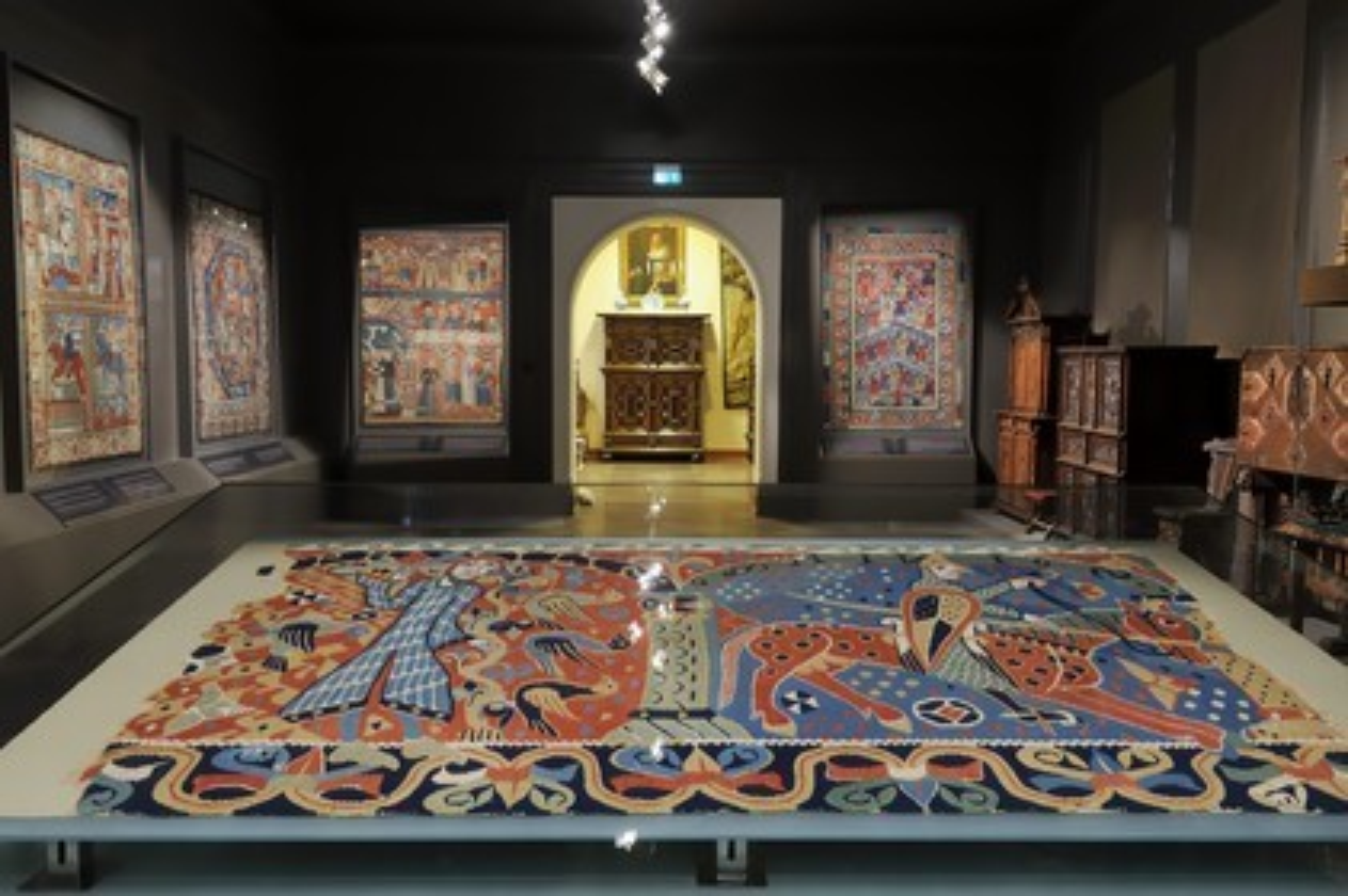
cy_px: 448
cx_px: 674
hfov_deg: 63.7
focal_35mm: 29
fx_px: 1085
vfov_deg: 44.9
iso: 200
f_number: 13
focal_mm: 29
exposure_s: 13
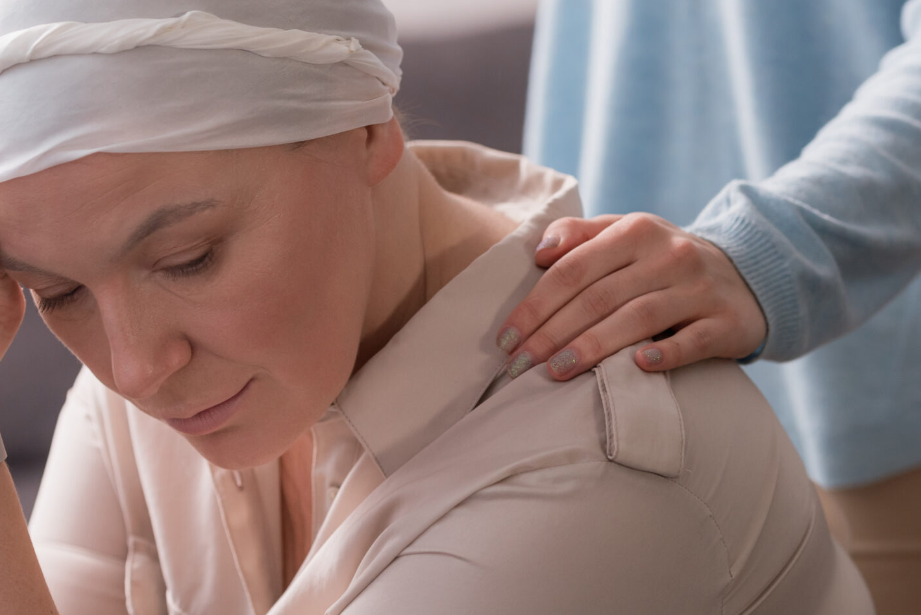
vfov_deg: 6.8
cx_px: 335
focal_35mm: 202
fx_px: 5171
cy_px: 366
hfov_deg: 10.2
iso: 500
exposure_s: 1/160
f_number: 3.5
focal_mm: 112
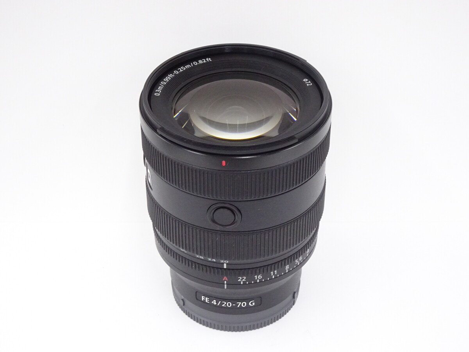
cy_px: 176
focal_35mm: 64
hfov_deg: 30.3
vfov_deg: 22.9
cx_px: 234
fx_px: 867
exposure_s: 1/80
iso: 800
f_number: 4.5
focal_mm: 10.95
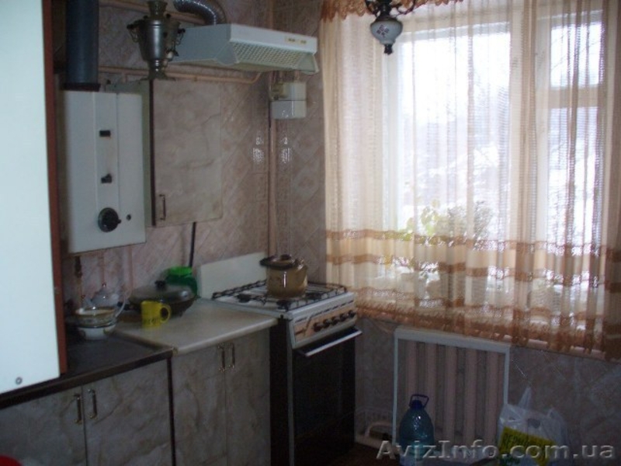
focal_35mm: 37
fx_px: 664
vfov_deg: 38.7
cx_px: 310
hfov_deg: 50.1
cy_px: 233
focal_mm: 6.1
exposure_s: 1/8
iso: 100
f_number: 2.8
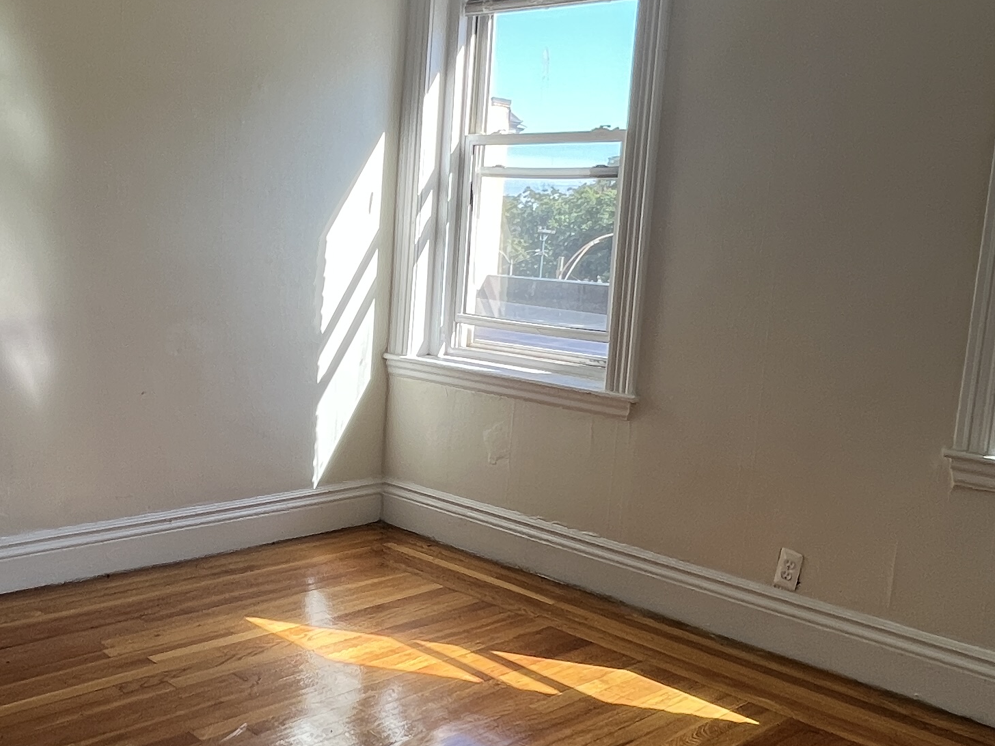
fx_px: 1035
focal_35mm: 36
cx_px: 229
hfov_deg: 49.0
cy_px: 378
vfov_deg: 39.7
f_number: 1.8
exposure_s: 1/128
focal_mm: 1.57
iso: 32
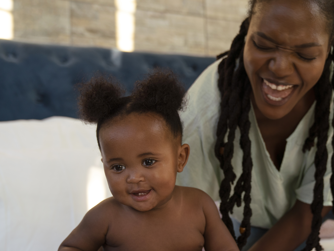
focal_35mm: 65
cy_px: 148
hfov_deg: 29.2
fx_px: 627
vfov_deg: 22.6
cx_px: 267
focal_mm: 36
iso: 400
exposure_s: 1/160
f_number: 3.2
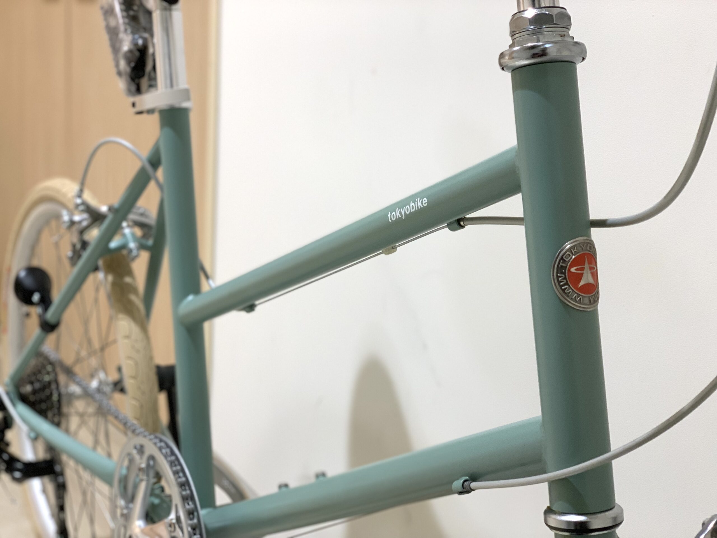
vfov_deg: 28.0
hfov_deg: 36.8
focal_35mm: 52
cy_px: 269
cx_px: 358
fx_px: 1077
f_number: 2.4
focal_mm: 6
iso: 100
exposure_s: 1/122
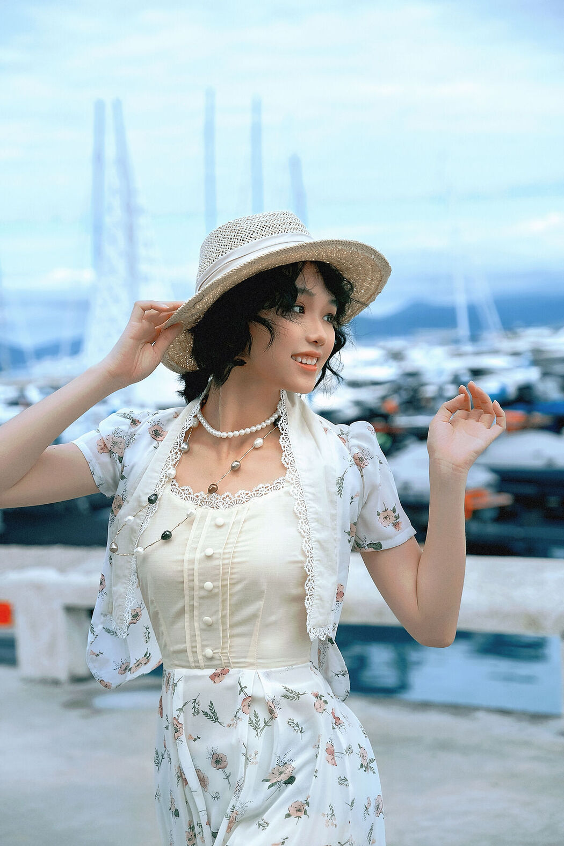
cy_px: 423
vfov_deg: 27.0
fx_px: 1762
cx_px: 282
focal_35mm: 75
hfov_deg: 18.2
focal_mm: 50
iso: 160
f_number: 2.8
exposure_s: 1/2200
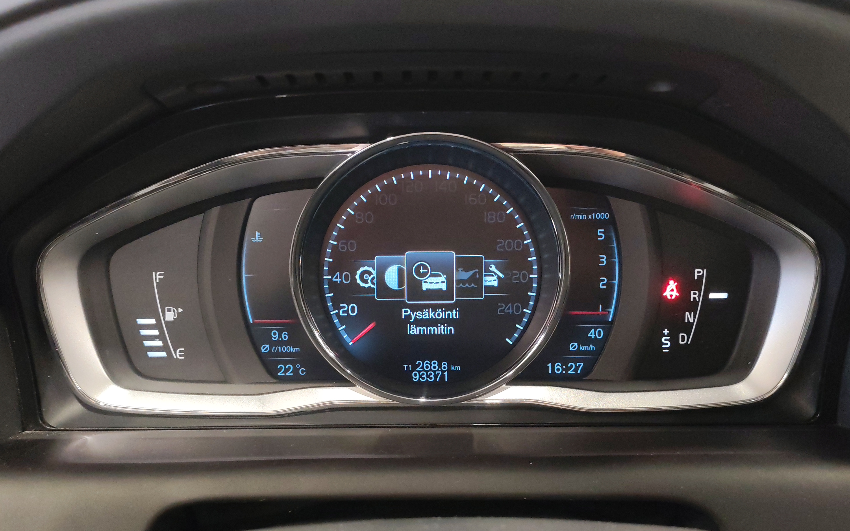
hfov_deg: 54.0
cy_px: 272
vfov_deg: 35.3
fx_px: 834
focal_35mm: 36
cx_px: 420
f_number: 1.9
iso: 2000
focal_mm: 6.12
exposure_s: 1/33
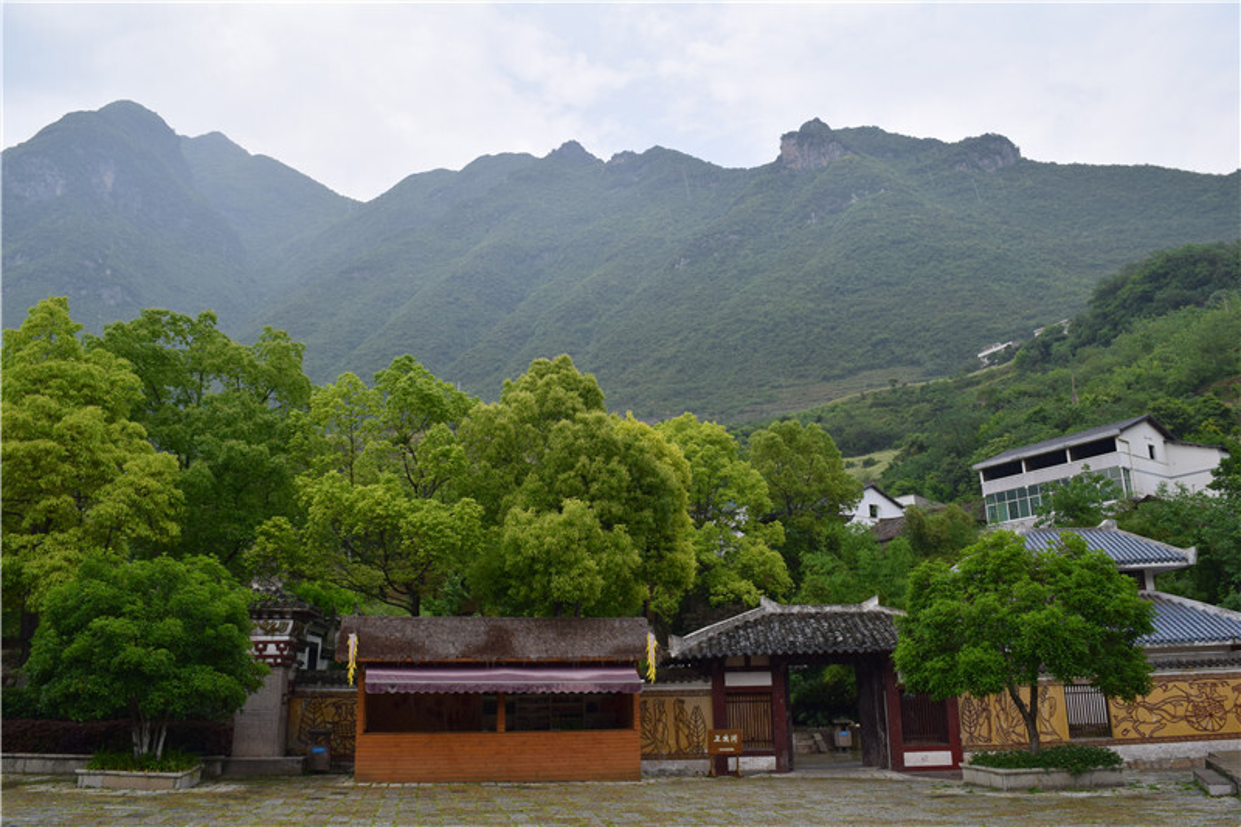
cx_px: 620
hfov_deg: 67.4
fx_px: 930
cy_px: 414
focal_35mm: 27
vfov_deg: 47.9
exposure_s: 1/200
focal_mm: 18
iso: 200
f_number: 10
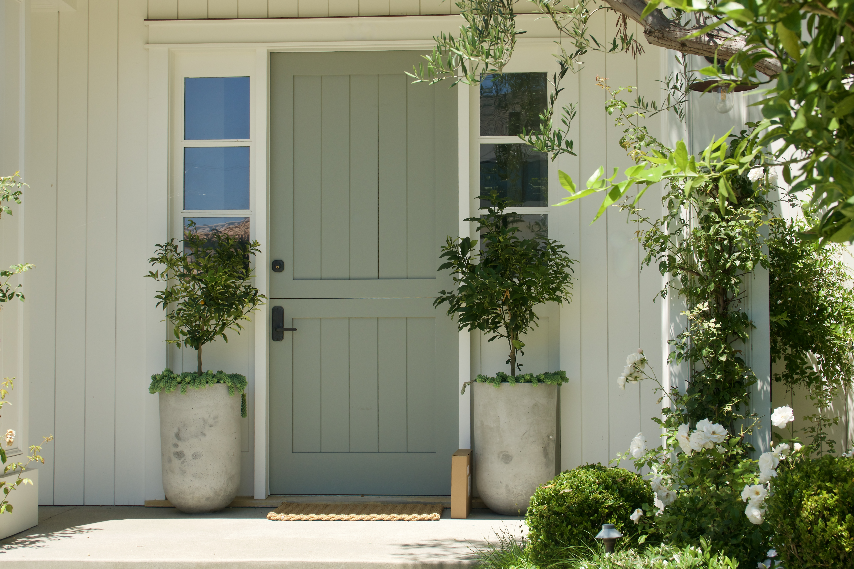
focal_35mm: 58
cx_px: 427
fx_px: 1376
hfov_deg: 34.5
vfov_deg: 23.4
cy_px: 284
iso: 100
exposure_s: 1/500
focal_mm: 21.32
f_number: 4
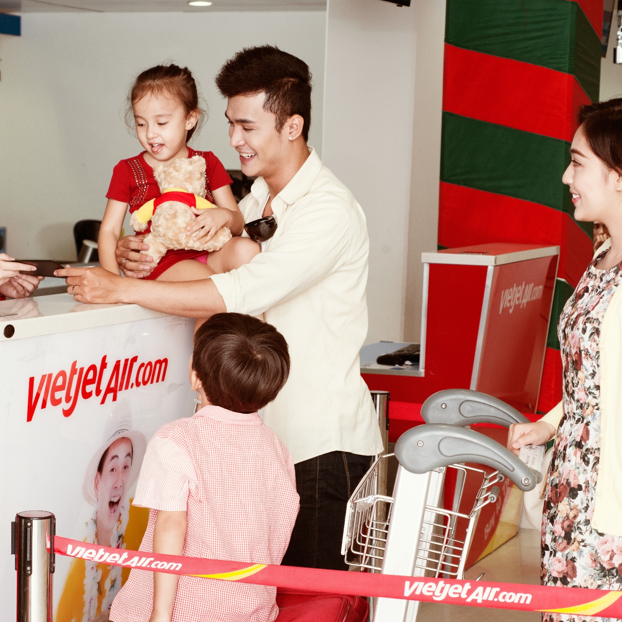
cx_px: 244
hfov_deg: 18.9
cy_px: 370
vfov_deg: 18.9
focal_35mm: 92
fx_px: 1870
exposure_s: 1/50
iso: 640
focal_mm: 60
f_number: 8
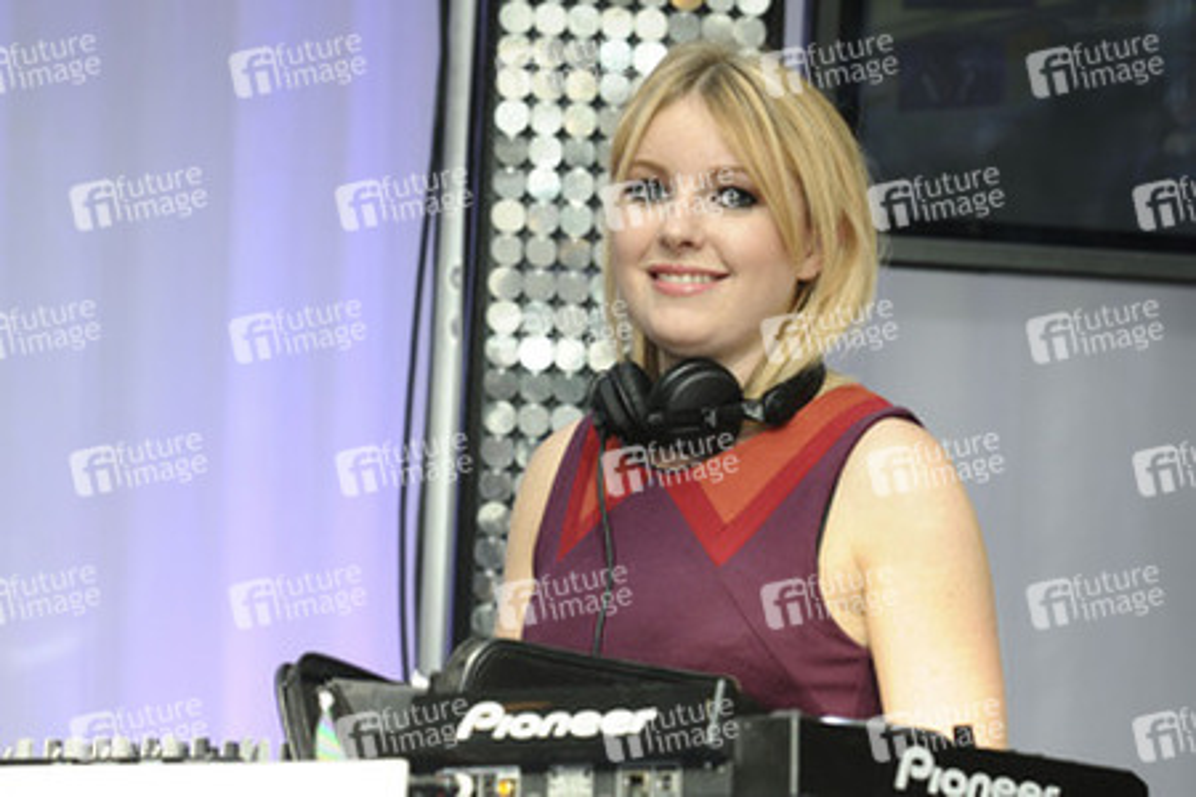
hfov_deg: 13.7
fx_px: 4983
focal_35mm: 150
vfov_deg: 9.1
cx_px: 598
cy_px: 398
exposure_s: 1/200
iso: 640
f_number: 5
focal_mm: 100
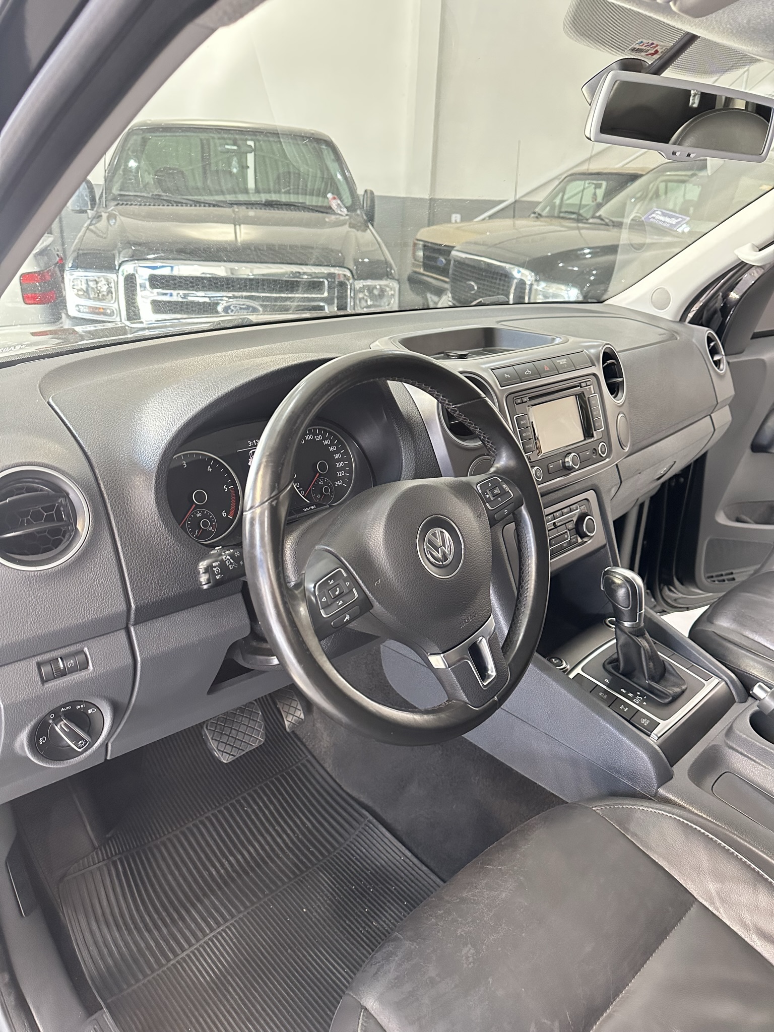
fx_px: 716
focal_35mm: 24
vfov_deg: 71.6
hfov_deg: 56.8
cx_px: 387
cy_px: 516
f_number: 1.78
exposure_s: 1/60
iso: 500
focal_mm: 6.86
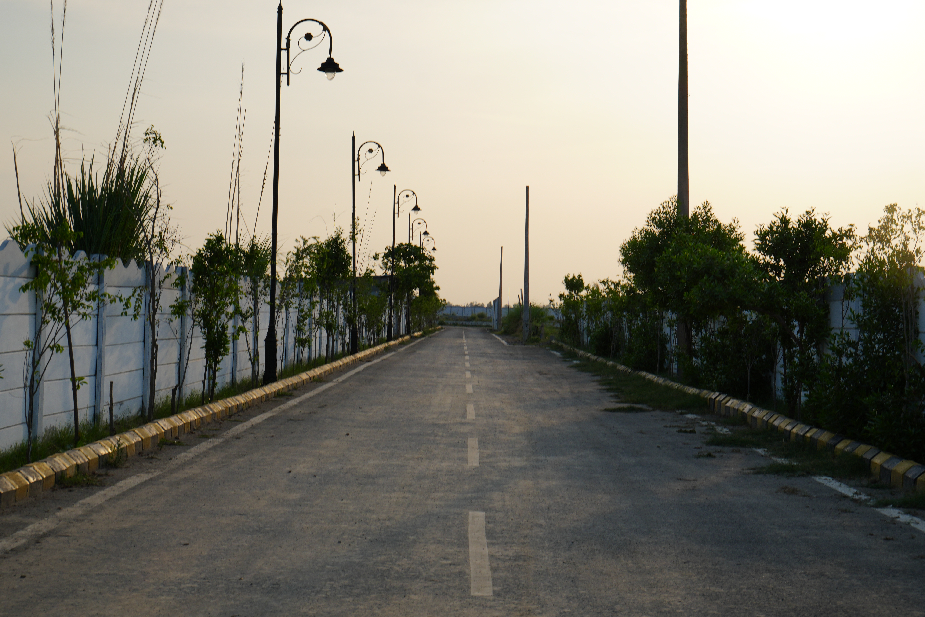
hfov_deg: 31.4
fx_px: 1644
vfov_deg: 21.2
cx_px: 440
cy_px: 300
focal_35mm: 64
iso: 100
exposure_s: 1/160
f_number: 9
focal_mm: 40
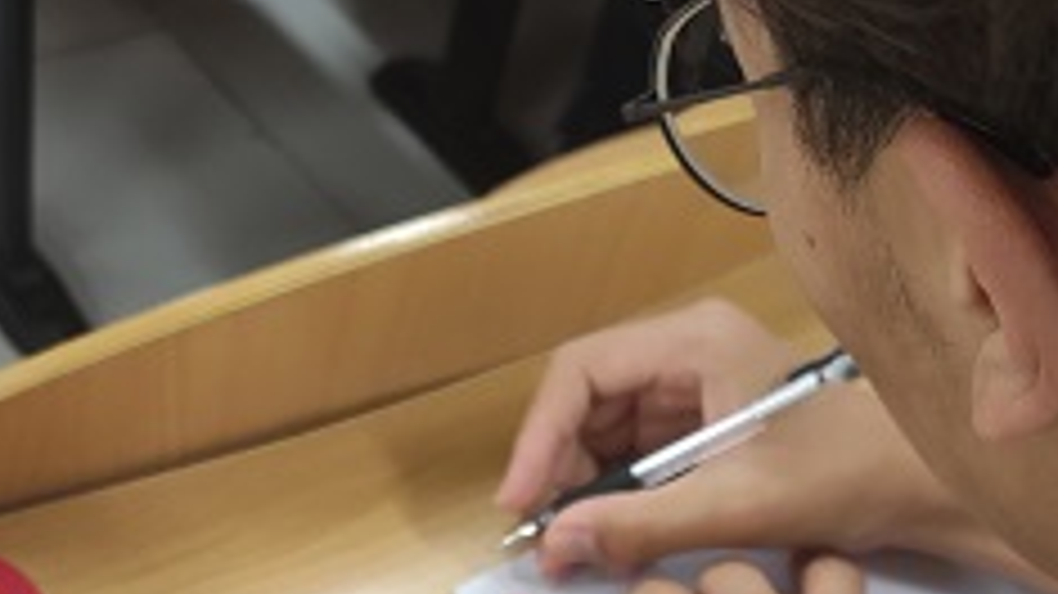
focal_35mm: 77
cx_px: 500
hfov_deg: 27.5
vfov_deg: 14.8
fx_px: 2159
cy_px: 837
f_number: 1.6
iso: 377
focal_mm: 5.58
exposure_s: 1/50
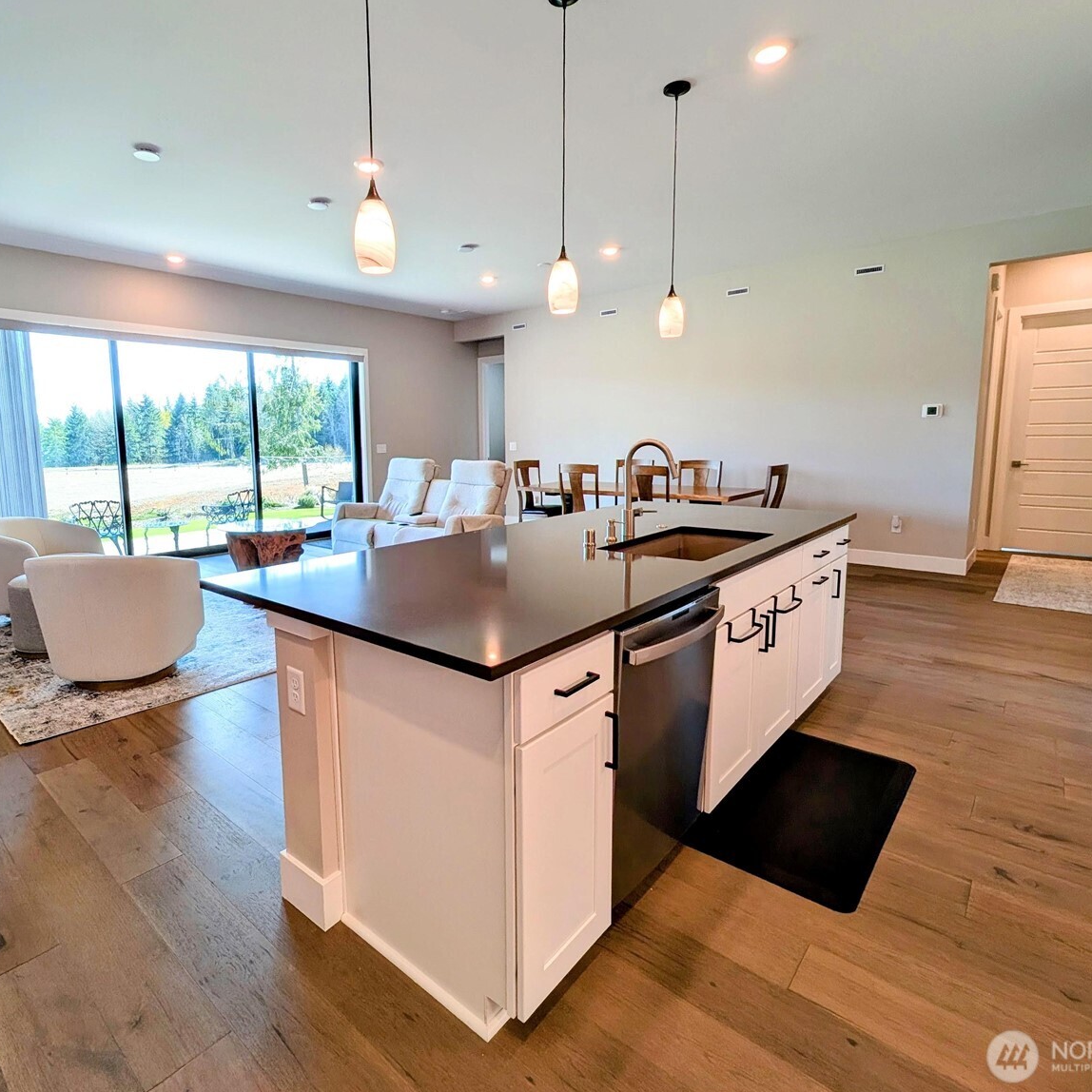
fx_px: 571
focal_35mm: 16
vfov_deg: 87.4
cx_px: 475
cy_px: 524
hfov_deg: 87.0
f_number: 2.2
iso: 61
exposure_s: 1/120
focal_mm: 1.95
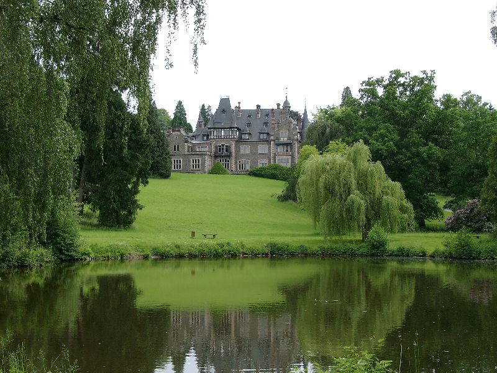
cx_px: 248
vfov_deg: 25.7
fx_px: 818
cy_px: 186
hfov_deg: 33.8
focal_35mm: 57
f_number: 4
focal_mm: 11.76
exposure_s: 1/316
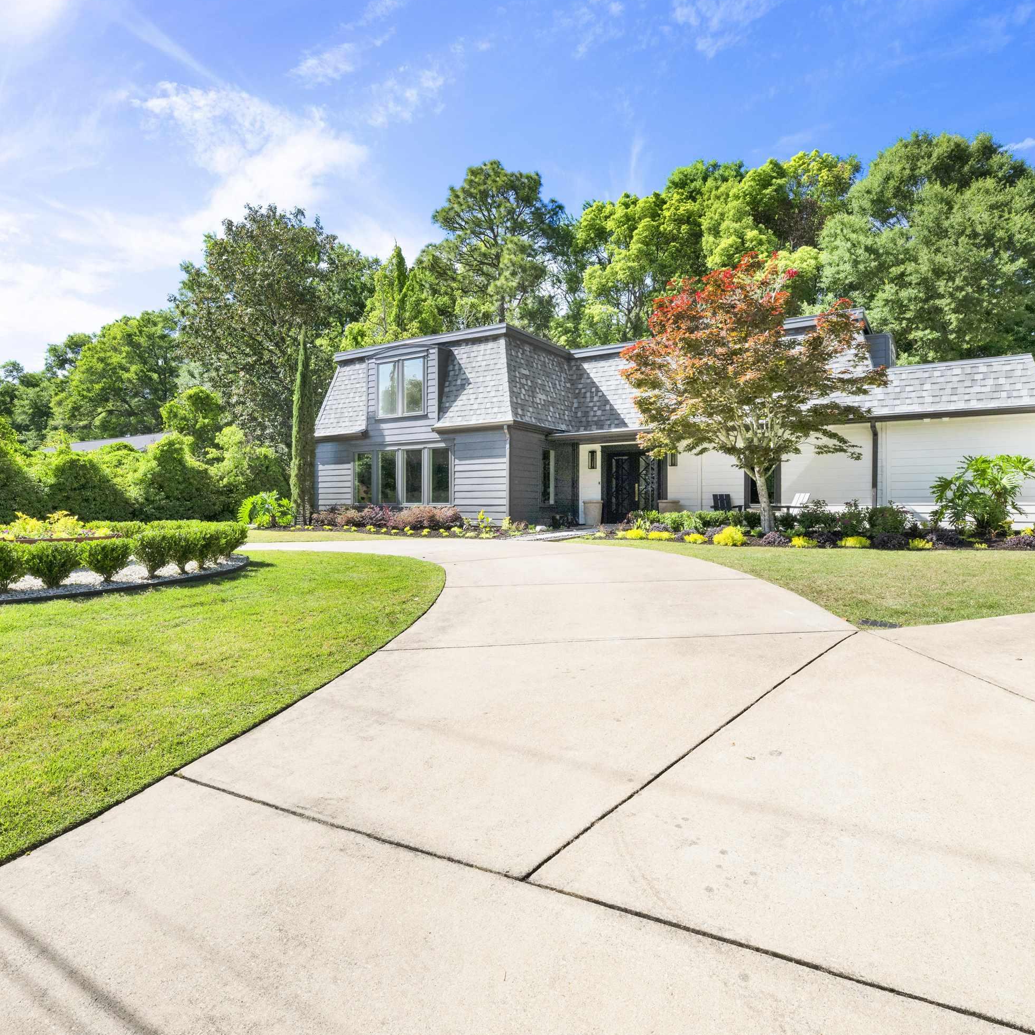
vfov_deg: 74.8
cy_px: 500
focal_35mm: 20
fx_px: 677
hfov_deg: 74.8
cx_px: 507
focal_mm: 15
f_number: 11
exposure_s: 1/400
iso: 400
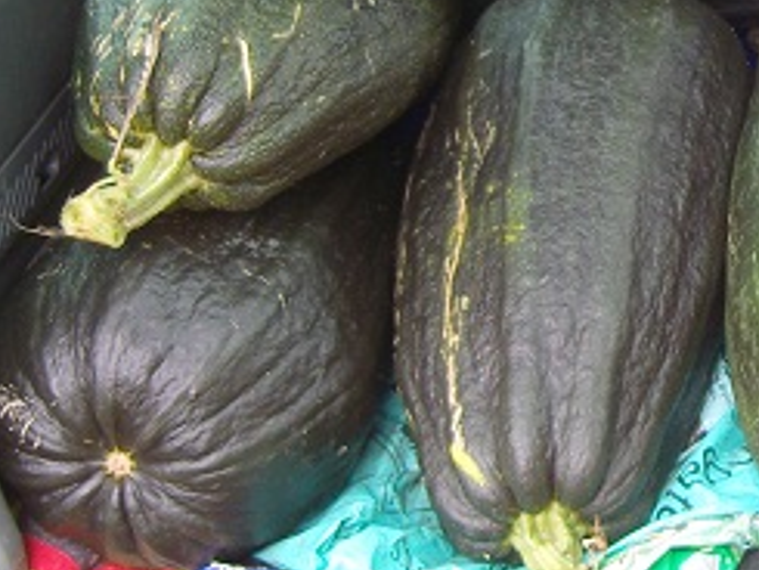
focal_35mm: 97
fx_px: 2128
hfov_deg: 19.4
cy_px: 39
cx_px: 830
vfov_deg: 15.1
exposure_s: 1/60
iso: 100
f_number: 2.8
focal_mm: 7.3
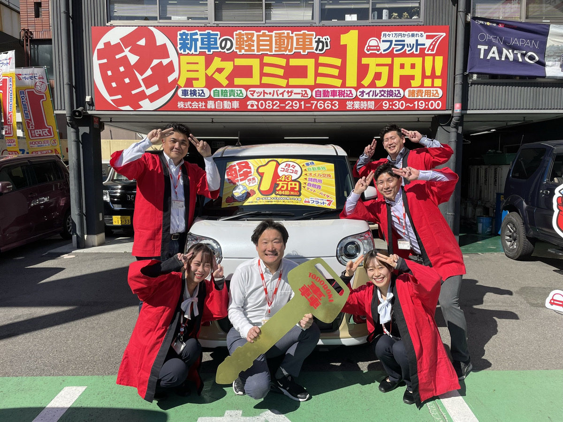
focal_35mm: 26
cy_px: 211
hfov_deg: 67.3
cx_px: 282
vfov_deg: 53.1
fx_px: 423
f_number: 1.6
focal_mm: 4.2
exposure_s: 1/4464
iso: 32
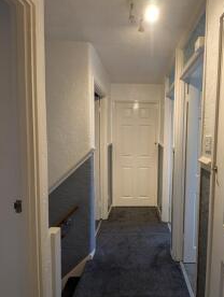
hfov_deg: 67.7
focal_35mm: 19
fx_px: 163
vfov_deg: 84.6
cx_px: 142
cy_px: 146
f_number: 1.95
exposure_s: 1/50
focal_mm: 2.23
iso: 142
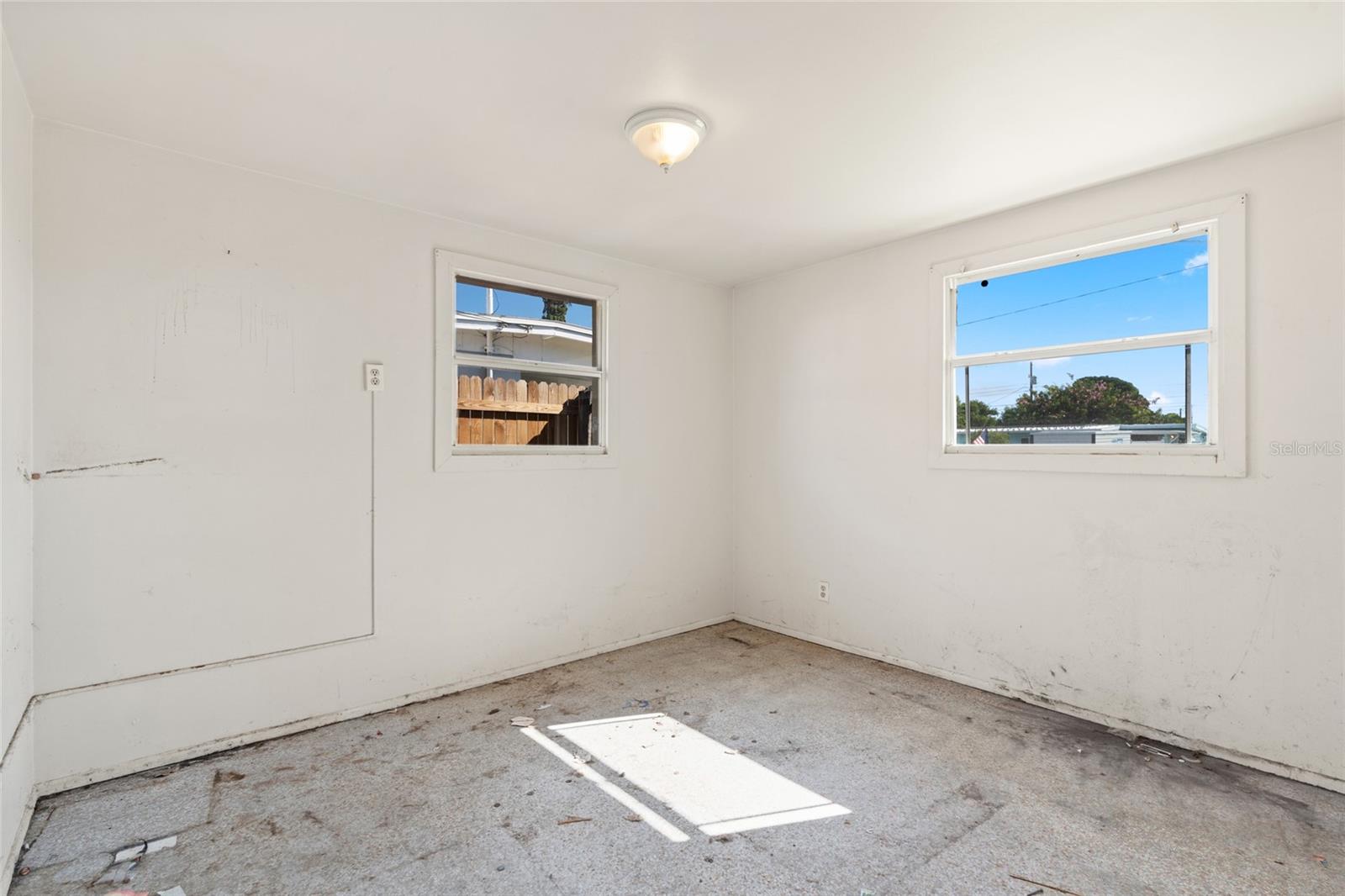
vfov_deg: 73.7
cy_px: 448
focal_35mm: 16
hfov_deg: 96.7
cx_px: 672
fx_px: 598
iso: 250
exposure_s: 1/8
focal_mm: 16
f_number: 9
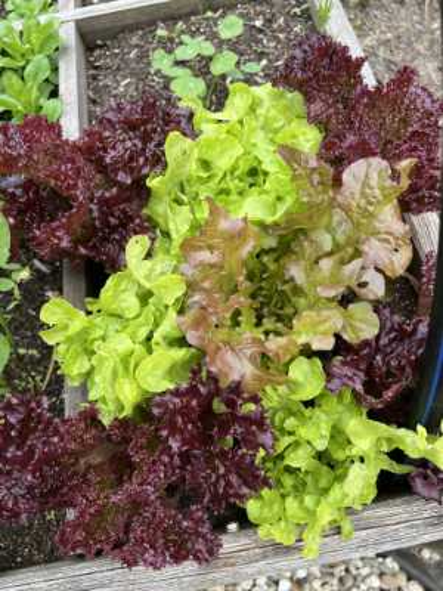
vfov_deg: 67.3
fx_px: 444
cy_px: 296
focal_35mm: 26
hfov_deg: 53.1
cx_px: 222
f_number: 1.5
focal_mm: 5.7
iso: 32
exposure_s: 1/121
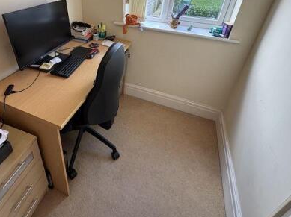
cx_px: 107
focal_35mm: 21
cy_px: 60
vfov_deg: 60.6
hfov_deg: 77.5
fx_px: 176
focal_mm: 2.22
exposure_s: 1/99
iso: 200
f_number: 2.2
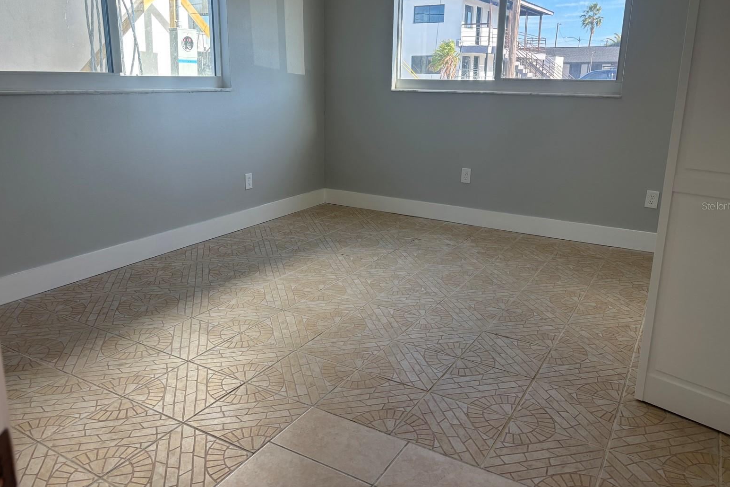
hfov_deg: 65.5
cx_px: 369
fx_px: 568
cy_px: 206
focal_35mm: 28
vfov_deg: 46.2
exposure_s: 1/177
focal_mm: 5.96
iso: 50
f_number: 1.6
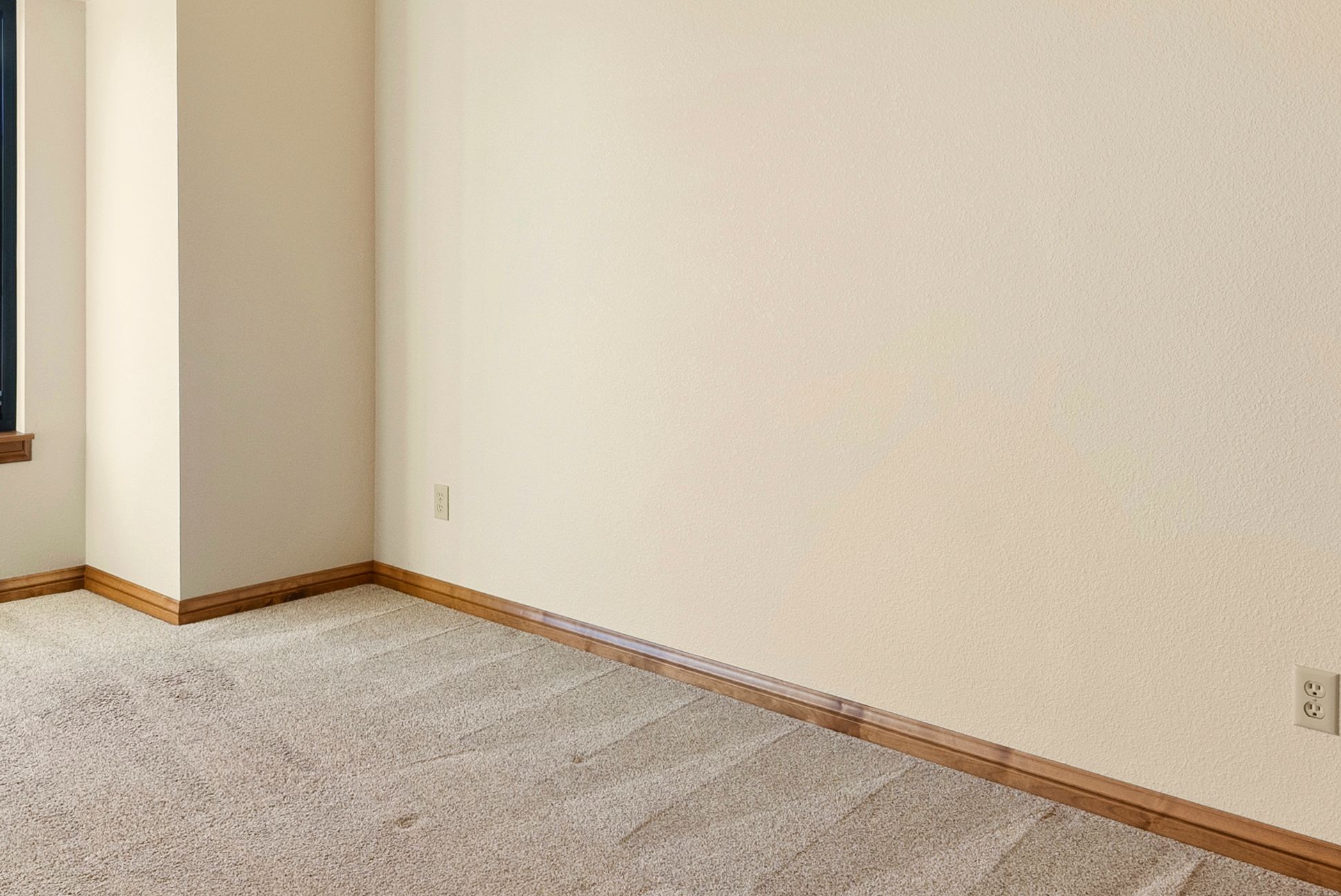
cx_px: 371
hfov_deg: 55.0
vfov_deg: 39.3
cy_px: 268
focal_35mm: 33
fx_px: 1230
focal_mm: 15
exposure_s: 1/6
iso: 640
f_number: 8
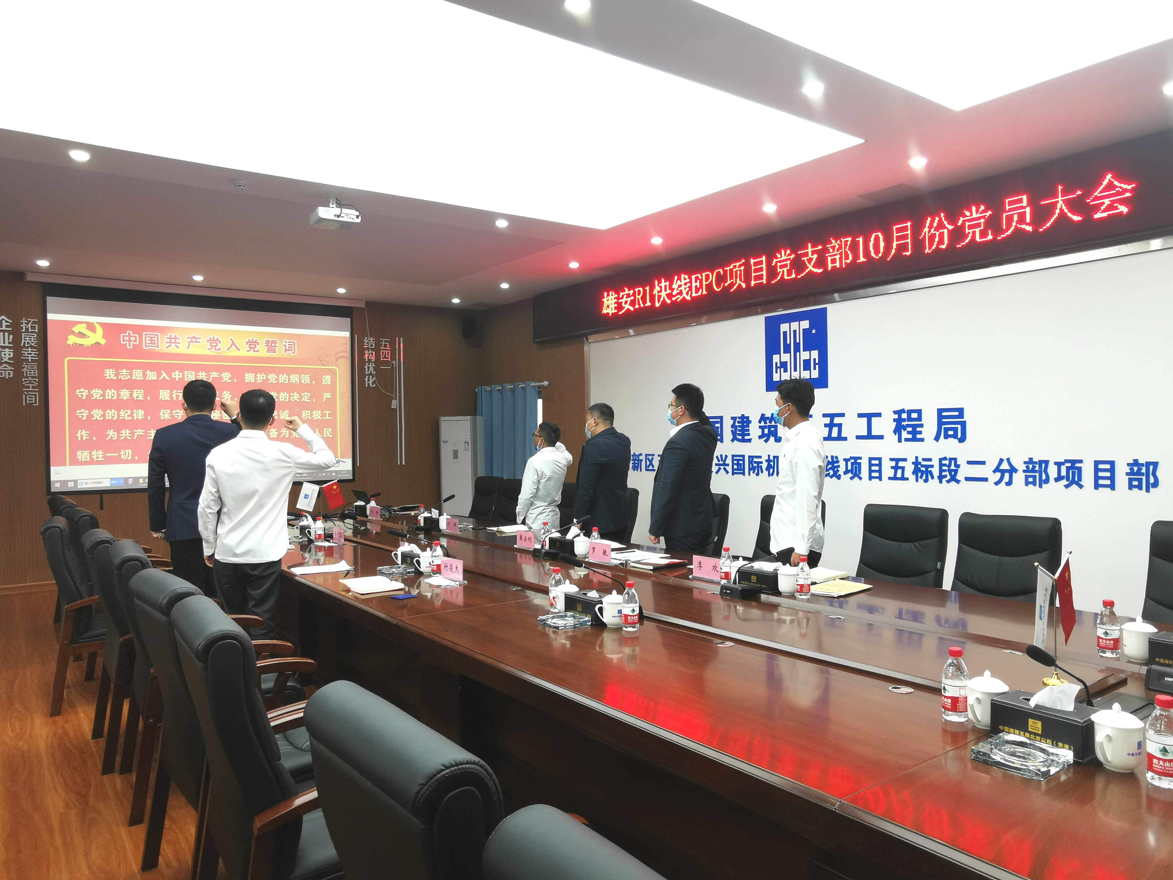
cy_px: 440
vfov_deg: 58.9
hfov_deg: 73.9
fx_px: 779
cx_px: 586
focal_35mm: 23
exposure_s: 1/50
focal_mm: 2.26
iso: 125
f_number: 2.2
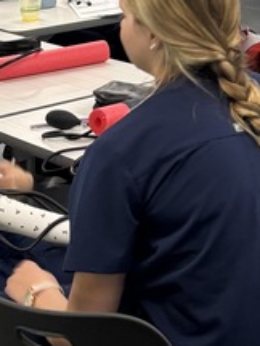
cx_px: 355
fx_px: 1232
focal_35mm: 123
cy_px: -119
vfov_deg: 15.2
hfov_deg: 11.7
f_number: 1.6
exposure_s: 1/60
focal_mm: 5.96
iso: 200
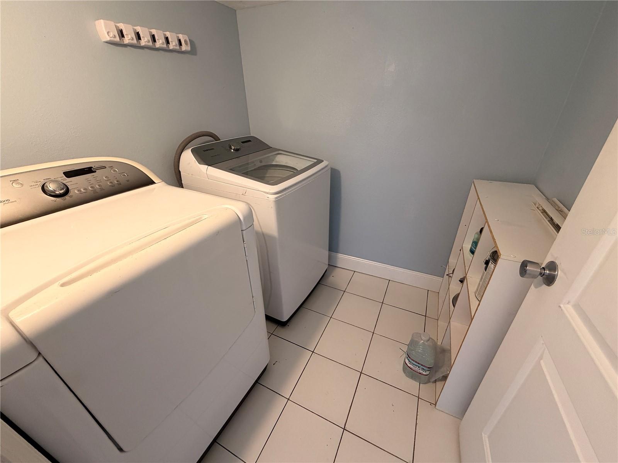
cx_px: 309
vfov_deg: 85.7
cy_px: 232
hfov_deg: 102.1
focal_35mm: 14
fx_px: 250
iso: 250
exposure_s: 1/60
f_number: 2.2
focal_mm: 2.22
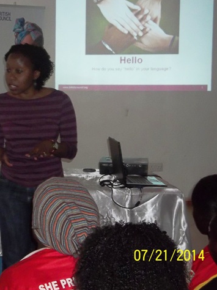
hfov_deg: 14.6
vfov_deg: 19.6
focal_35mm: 100
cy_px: 144
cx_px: 29
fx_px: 837
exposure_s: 1/50
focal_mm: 13.2
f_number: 3.9
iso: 320
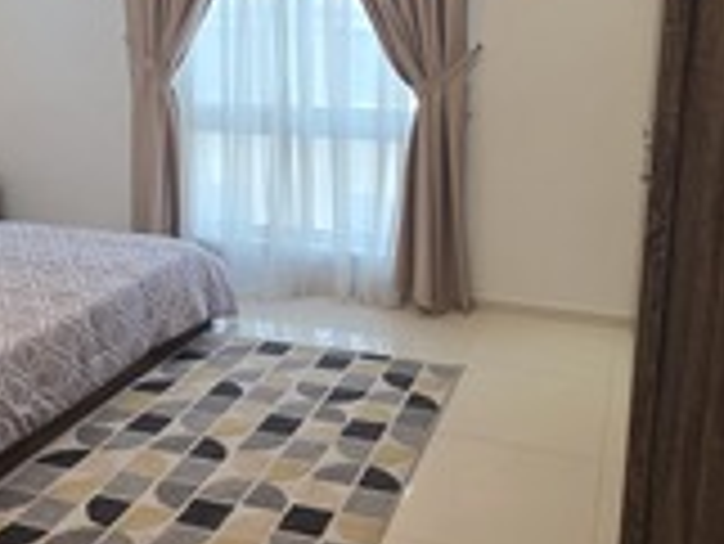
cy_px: 200
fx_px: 774
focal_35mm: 37
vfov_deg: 38.4
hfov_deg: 50.1
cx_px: 362
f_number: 1.9
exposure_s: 1/50
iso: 200
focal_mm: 2.2
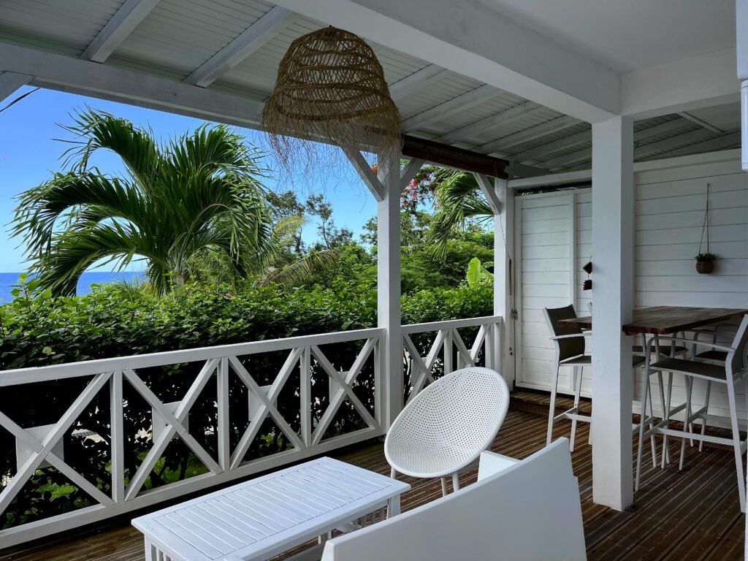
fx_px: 562
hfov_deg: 67.3
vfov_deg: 53.1
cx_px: 374
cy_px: 280
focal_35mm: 26
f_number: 1.6
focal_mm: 5.1
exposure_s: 1/909
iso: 50
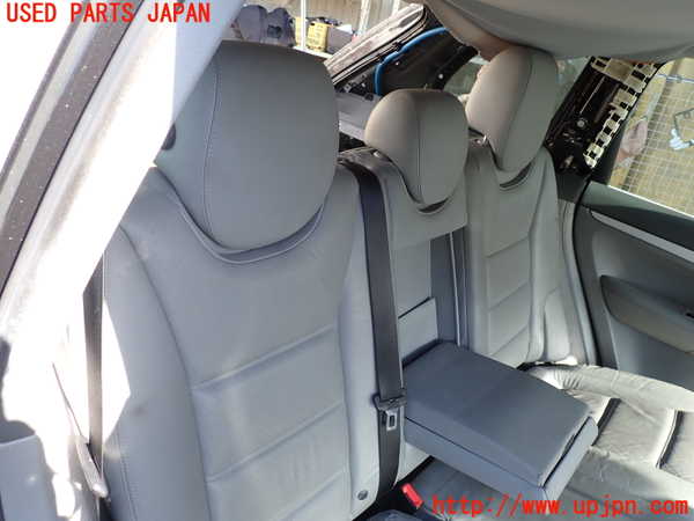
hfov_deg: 69.4
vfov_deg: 54.9
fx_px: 501
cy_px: 260
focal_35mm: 25
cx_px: 347
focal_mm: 4.5
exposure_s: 1/60
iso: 100
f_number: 2.8
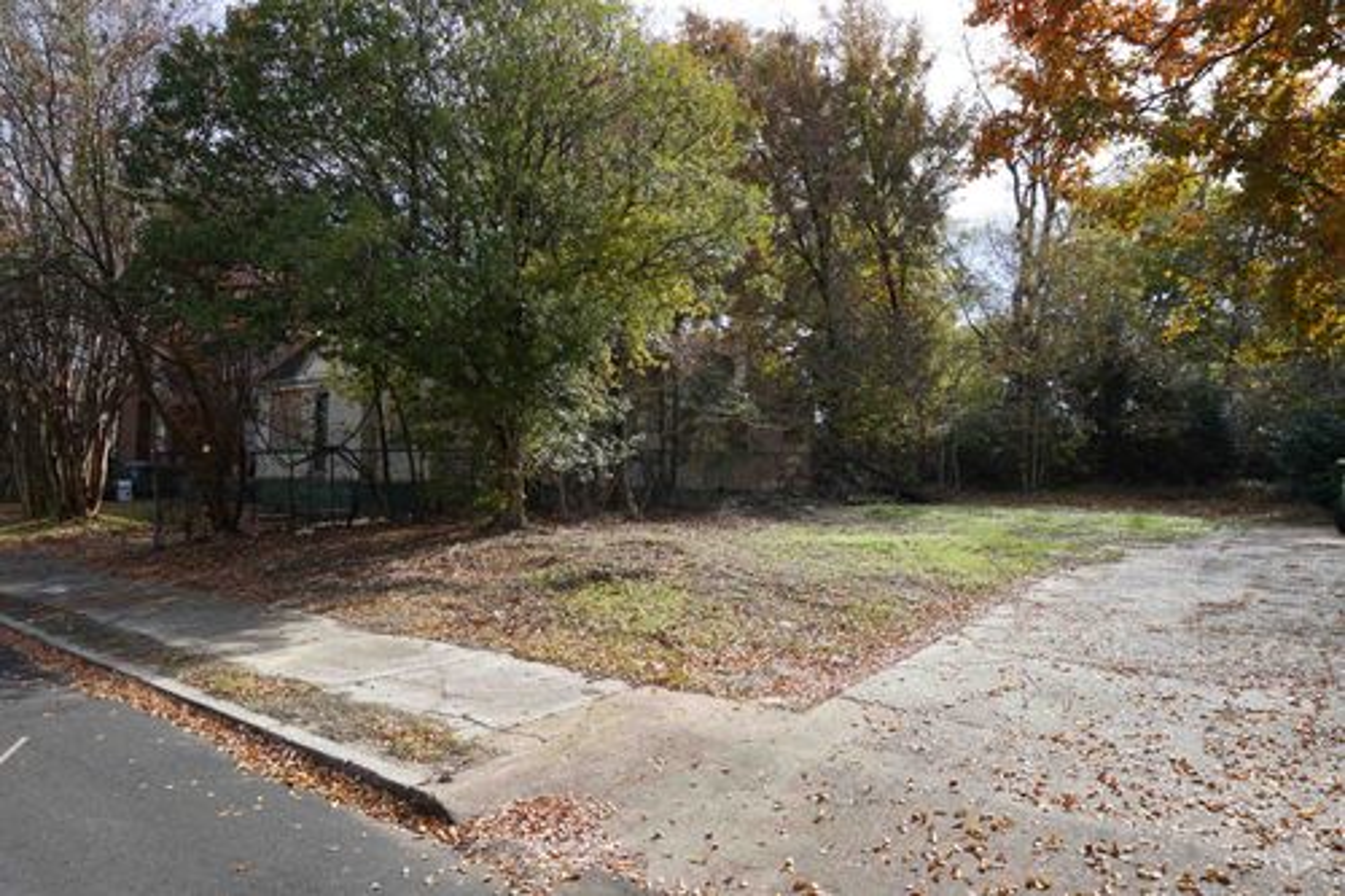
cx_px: 672
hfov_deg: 73.8
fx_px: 896
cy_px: 448
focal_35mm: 24
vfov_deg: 53.1
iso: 100
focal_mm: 16
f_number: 6.3
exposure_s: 1/250
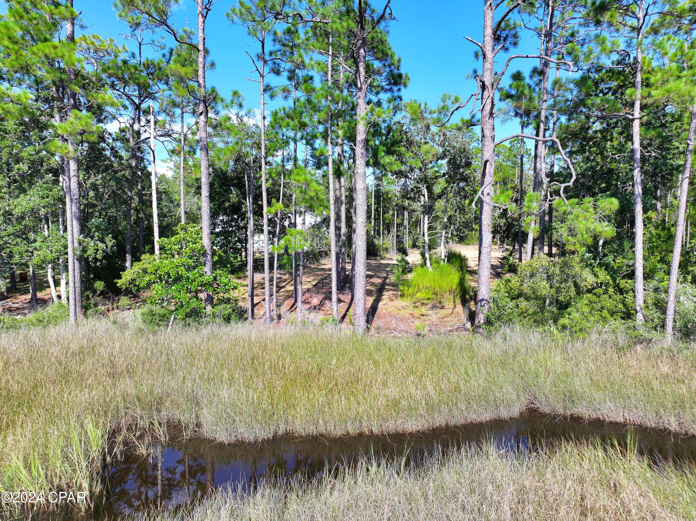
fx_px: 482
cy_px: 260
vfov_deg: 56.8
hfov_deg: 71.6
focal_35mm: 24
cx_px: 348
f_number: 2.8
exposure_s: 1/800
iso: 110
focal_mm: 12.29
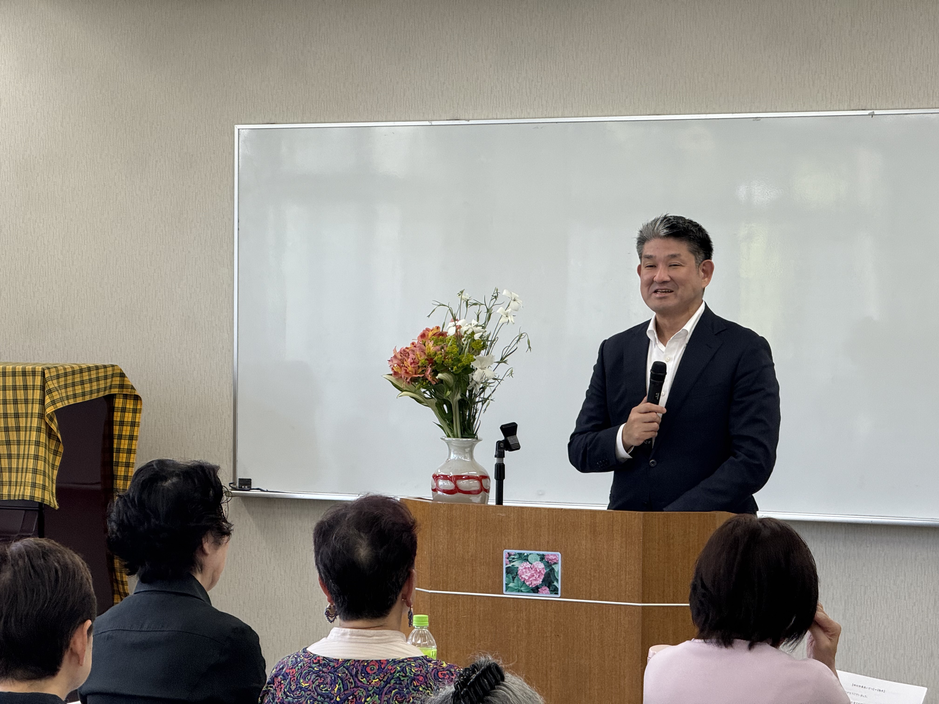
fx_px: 3255
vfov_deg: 12.3
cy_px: 352
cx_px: 470
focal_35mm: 120
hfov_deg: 16.4
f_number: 2.8
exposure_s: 1/99
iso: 100
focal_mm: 15.66
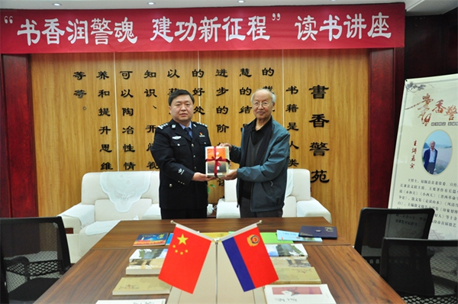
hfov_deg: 51.4
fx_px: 476
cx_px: 229
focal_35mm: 38
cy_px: 152
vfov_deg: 35.4
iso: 1250
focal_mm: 25
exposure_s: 1/125
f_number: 5.6
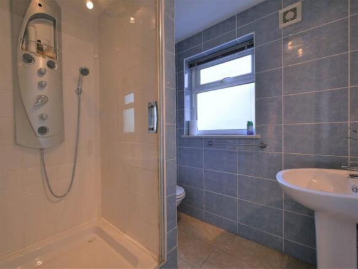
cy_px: 134
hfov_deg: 102.0
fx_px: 145
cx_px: 179
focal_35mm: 14
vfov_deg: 85.7
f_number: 4
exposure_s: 1/100
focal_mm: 7
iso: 200
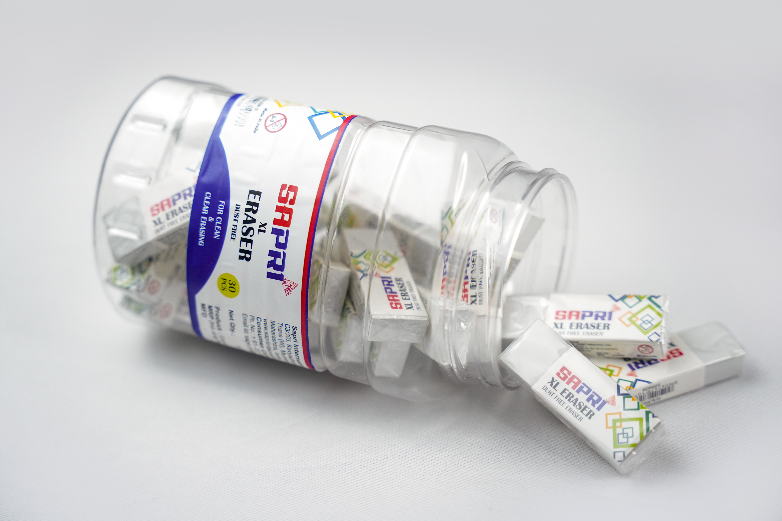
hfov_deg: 32.1
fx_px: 1358
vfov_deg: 21.7
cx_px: 391
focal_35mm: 62
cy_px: 260
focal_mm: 62.5
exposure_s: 1/200
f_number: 2.8
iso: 400
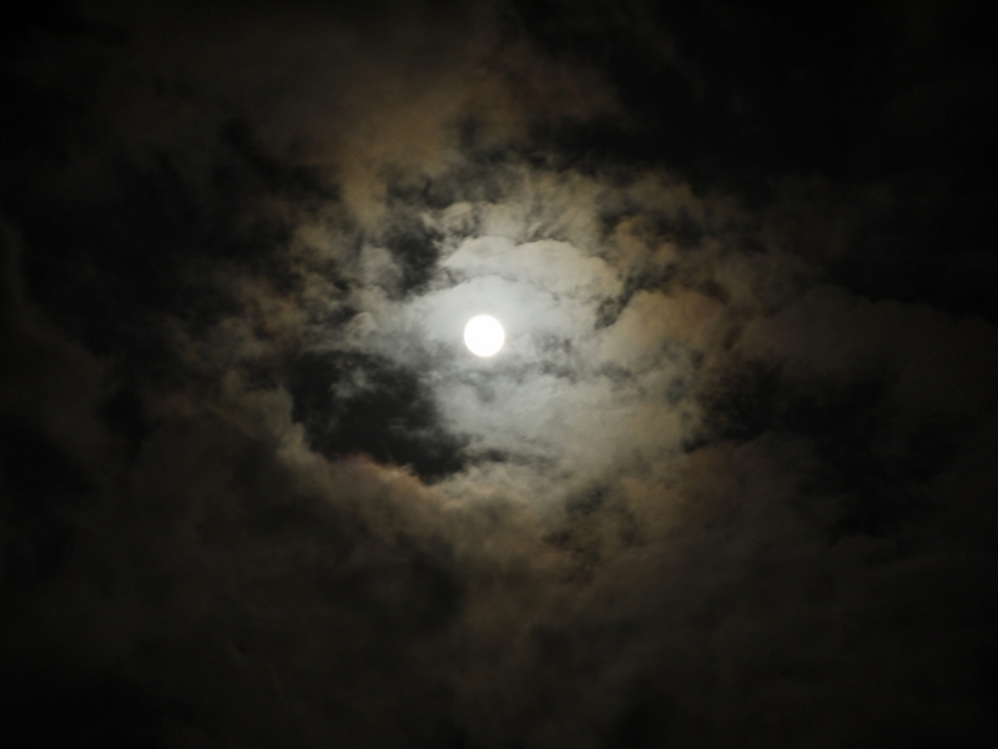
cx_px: 499
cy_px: 374
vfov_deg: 16.4
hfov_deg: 21.8
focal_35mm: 90
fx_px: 2595
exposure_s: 1/2
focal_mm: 45
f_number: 5.6
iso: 400
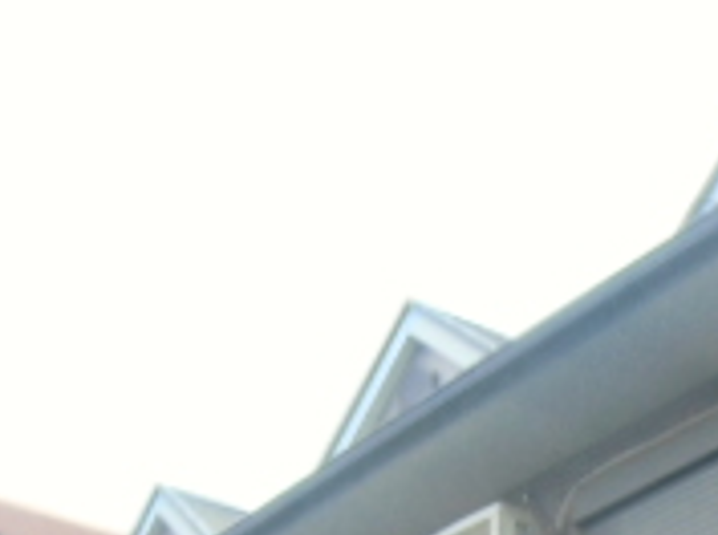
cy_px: 819
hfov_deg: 21.2
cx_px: 836
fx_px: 1801
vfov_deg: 15.5
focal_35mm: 87
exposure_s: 1/100
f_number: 3
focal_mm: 4.24
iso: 100
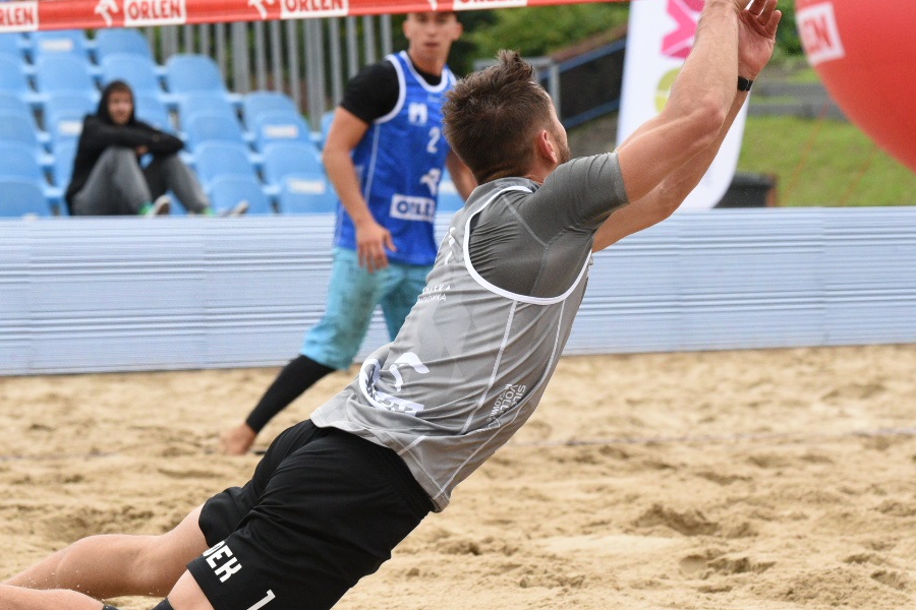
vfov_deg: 7.3
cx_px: 407
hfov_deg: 10.9
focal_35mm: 189
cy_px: 185
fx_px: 4809
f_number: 5
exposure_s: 1/3200
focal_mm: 105
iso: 2500
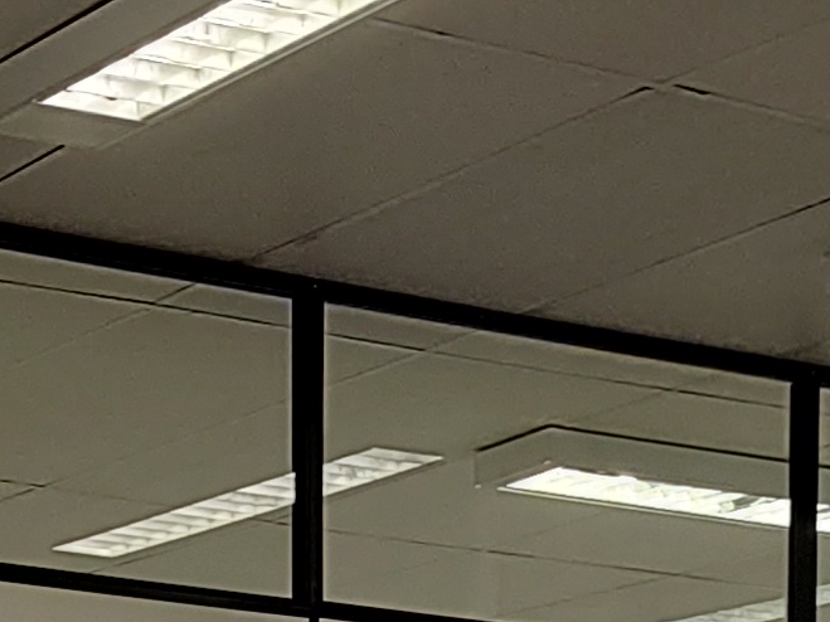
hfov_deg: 13.3
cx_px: -238
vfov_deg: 9.5
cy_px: 1369
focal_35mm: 143
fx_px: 3428
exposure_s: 1/120
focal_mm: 5.56
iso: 256
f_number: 1.8
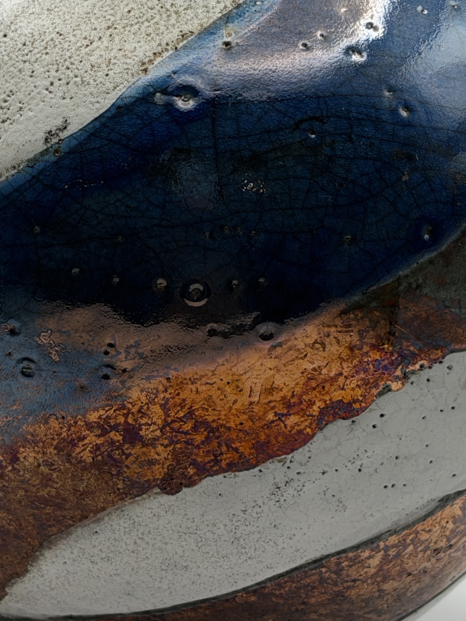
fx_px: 2316
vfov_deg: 15.3
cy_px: 224
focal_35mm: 129
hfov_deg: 11.5
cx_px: 188
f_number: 1.78
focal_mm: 6.76
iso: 64
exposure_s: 1/361
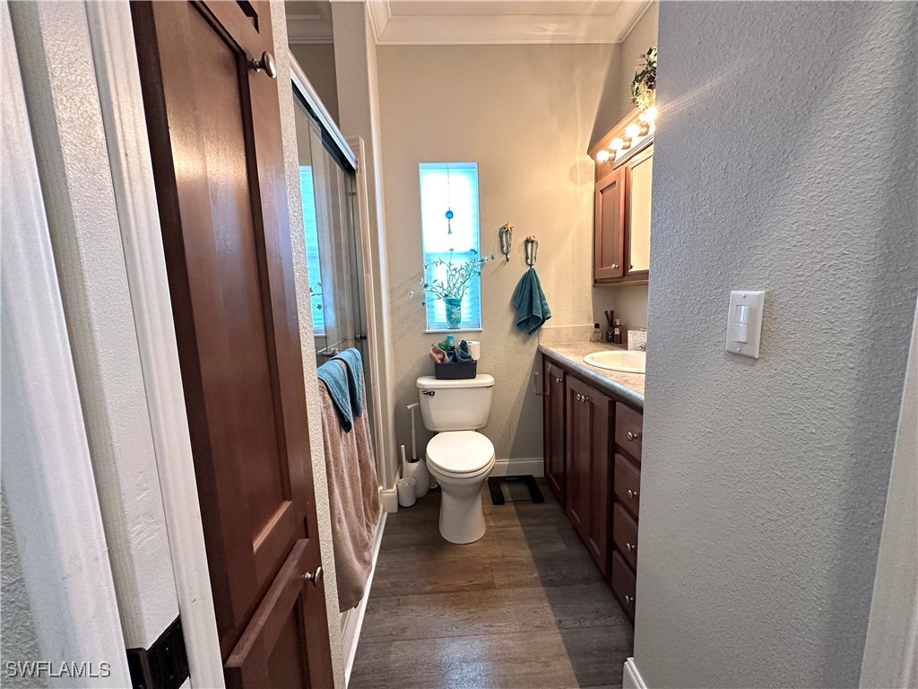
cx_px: 459
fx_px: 371
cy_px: 344
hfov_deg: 102.1
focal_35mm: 14
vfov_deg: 85.7
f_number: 2.2
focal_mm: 2.22
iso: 320
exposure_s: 1/120
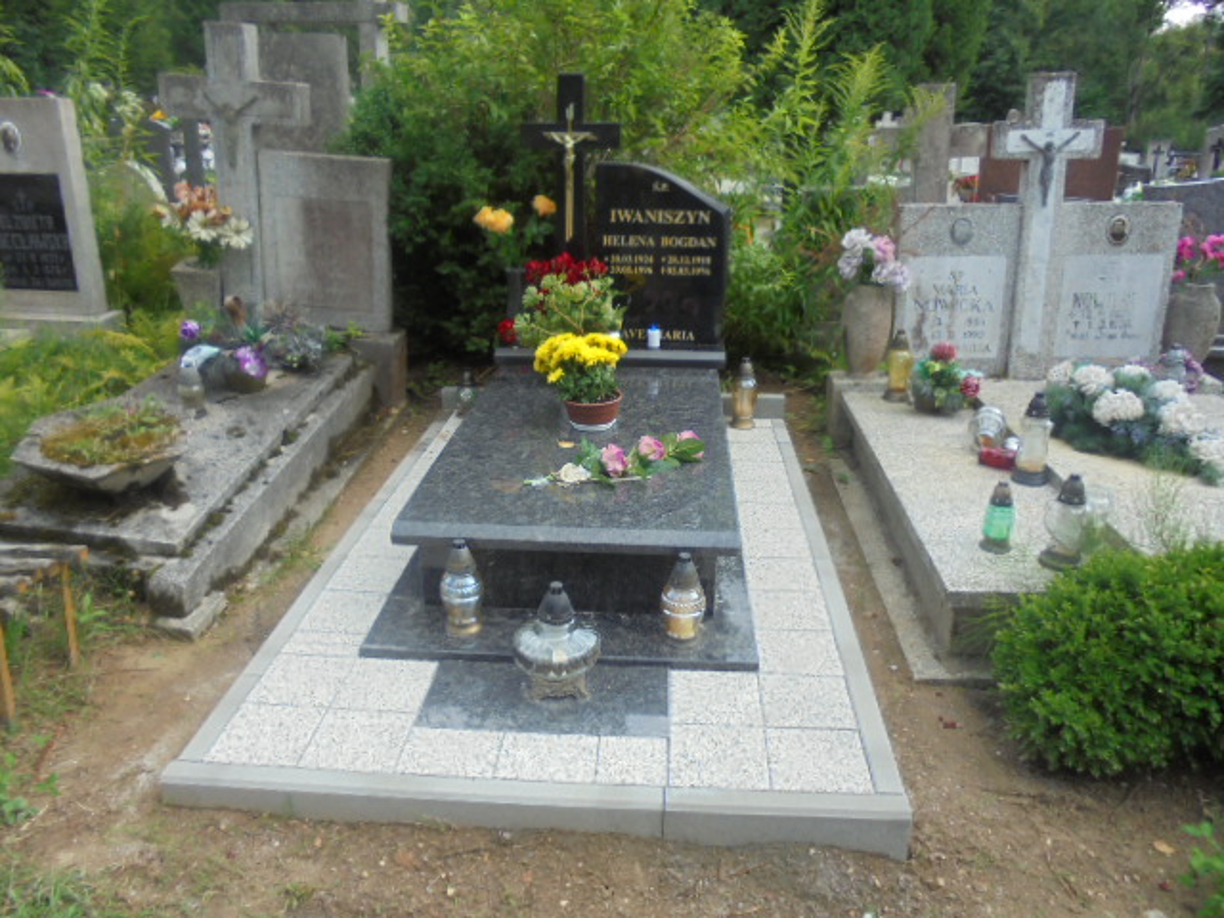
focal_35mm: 26
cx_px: 612
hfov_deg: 67.3
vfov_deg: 53.1
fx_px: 919
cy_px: 459
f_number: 3.5
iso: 100
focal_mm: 4.6
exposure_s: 1/320
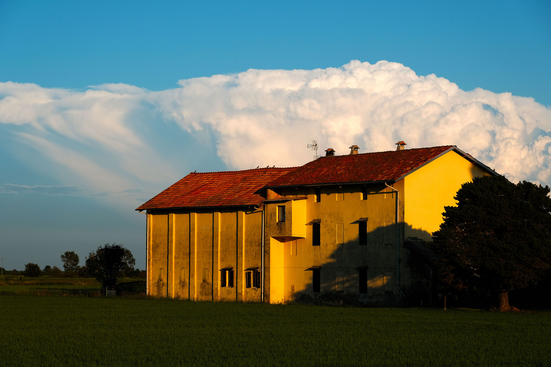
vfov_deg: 13.0
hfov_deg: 19.5
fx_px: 1607
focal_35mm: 105
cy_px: 184
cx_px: 276
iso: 200
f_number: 9
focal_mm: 70
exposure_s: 1/500
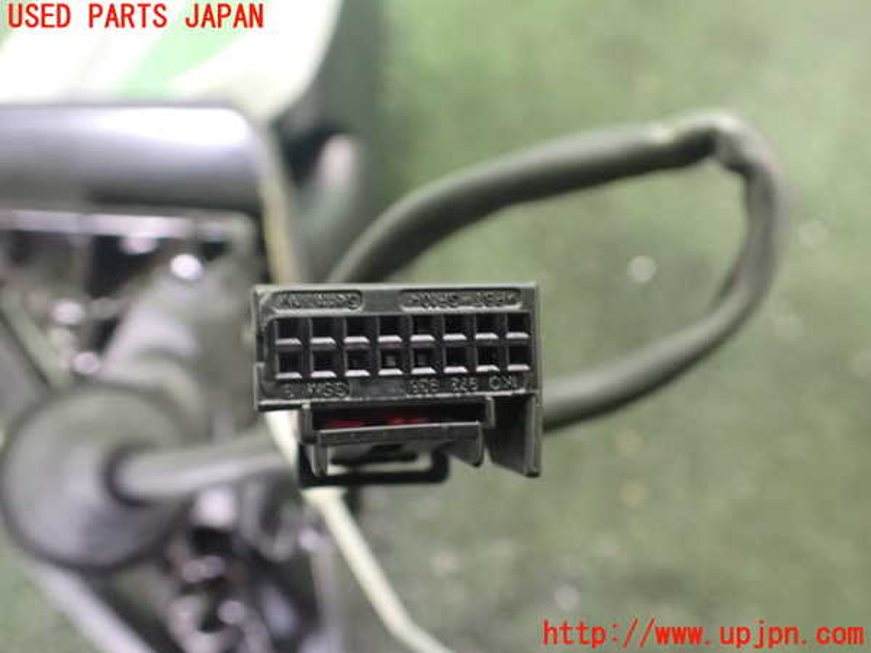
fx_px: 755
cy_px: 326
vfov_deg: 46.8
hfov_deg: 60.0
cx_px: 436
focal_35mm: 30
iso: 1250
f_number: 2.3
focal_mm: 5.4
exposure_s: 1/30
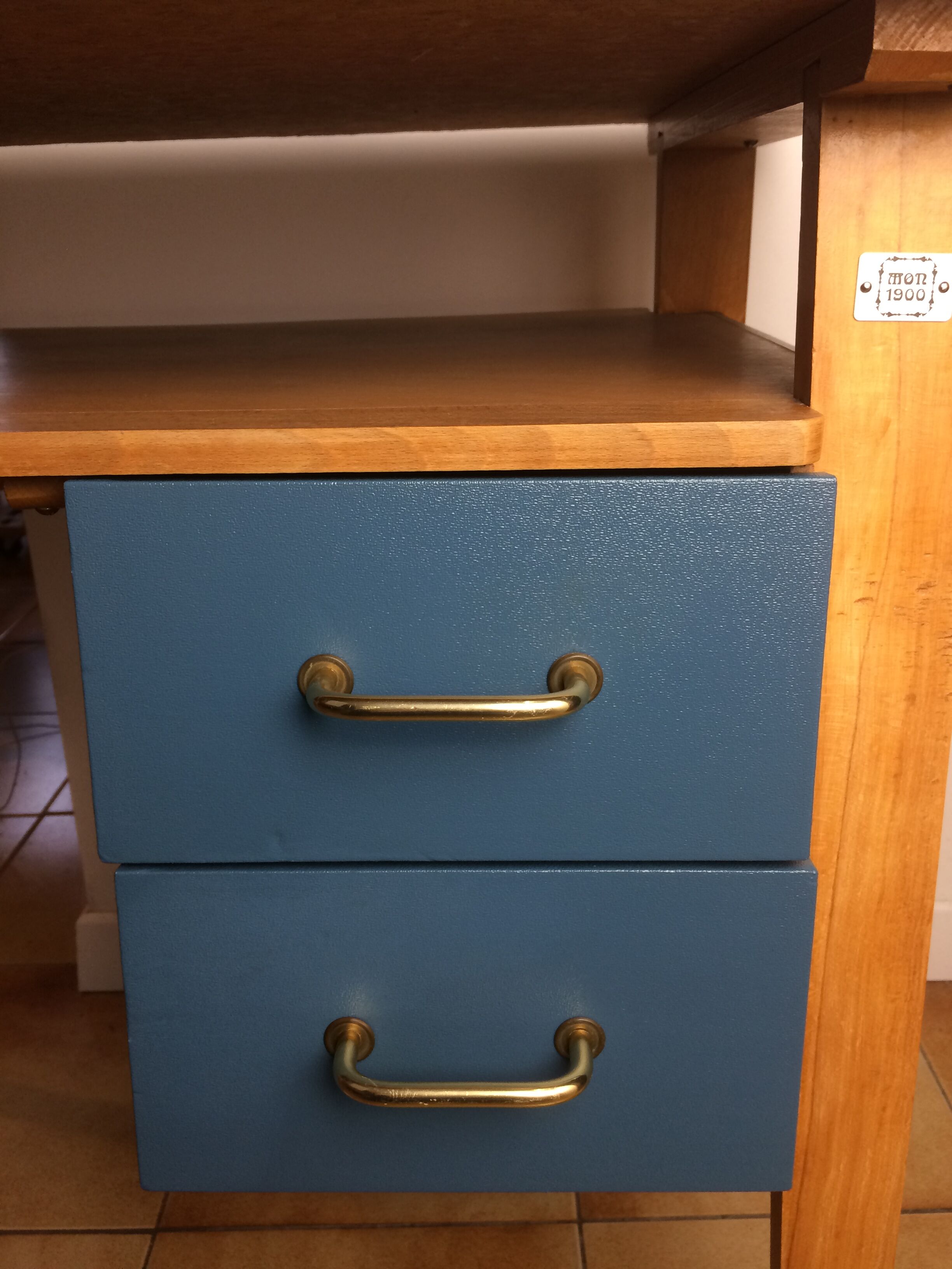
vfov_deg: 61.7
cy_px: 634
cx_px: 476
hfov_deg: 48.2
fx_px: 1063
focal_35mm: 29
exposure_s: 1/33
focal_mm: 4.15
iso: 100
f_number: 2.2
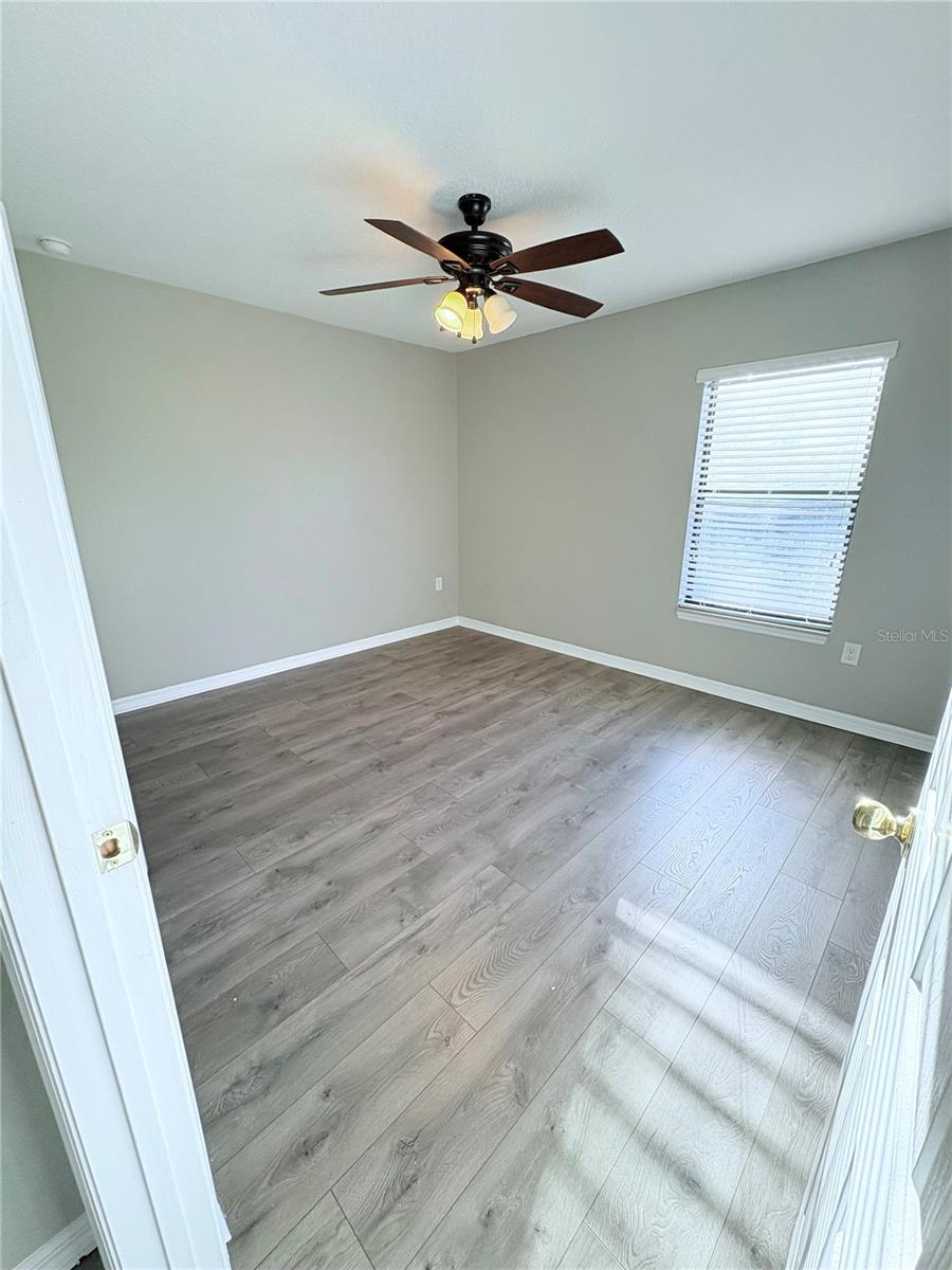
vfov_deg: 102.1
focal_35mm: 14
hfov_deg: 85.7
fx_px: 513
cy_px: 635
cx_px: 476
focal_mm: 2.22
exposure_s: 1/120
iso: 160
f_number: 2.2
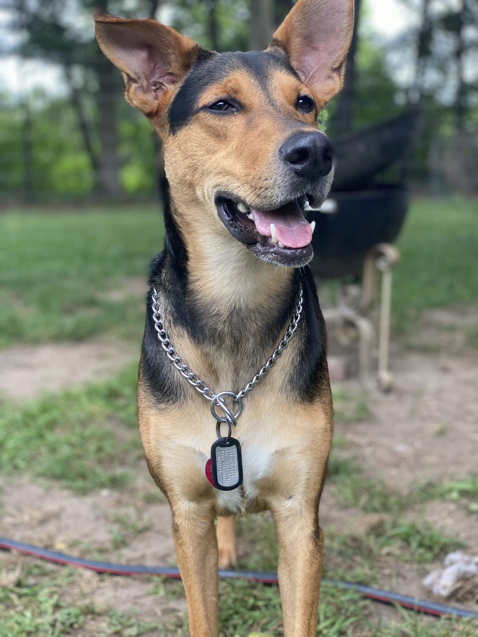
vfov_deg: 36.8
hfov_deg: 28.0
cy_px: 318
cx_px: 239
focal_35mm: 52
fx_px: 957
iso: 50
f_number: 2
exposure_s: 1/122
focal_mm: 6
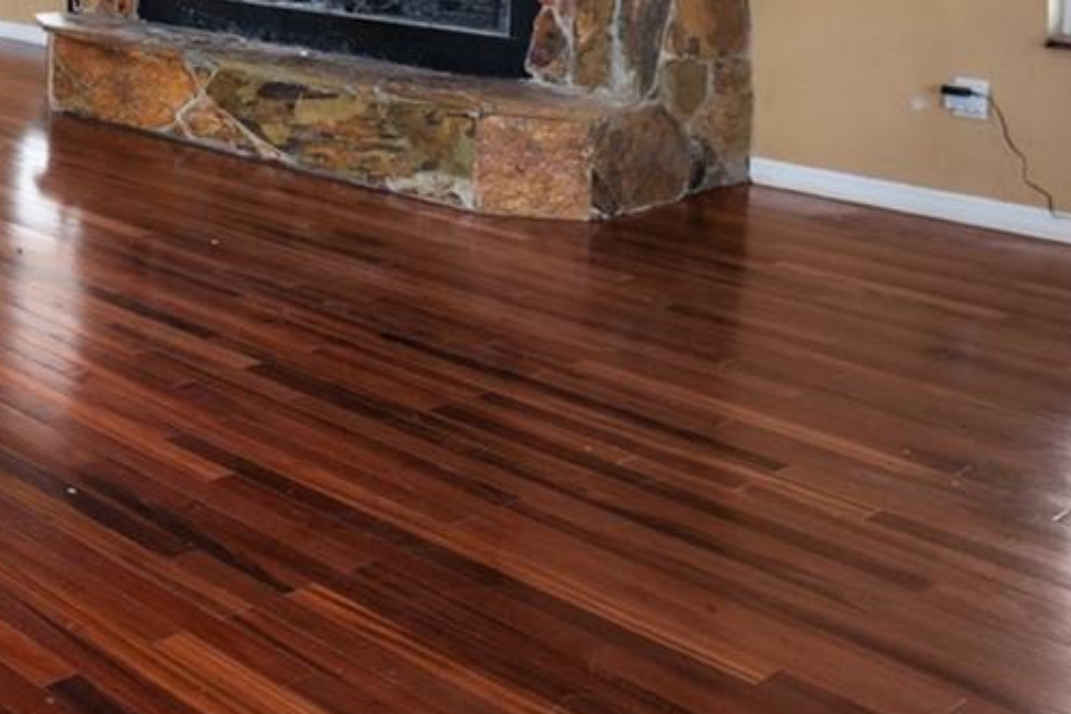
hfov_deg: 28.1
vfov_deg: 26.1
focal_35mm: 45
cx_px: -548
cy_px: -181
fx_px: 1339
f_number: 7.1
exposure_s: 1/6
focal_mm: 14
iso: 400
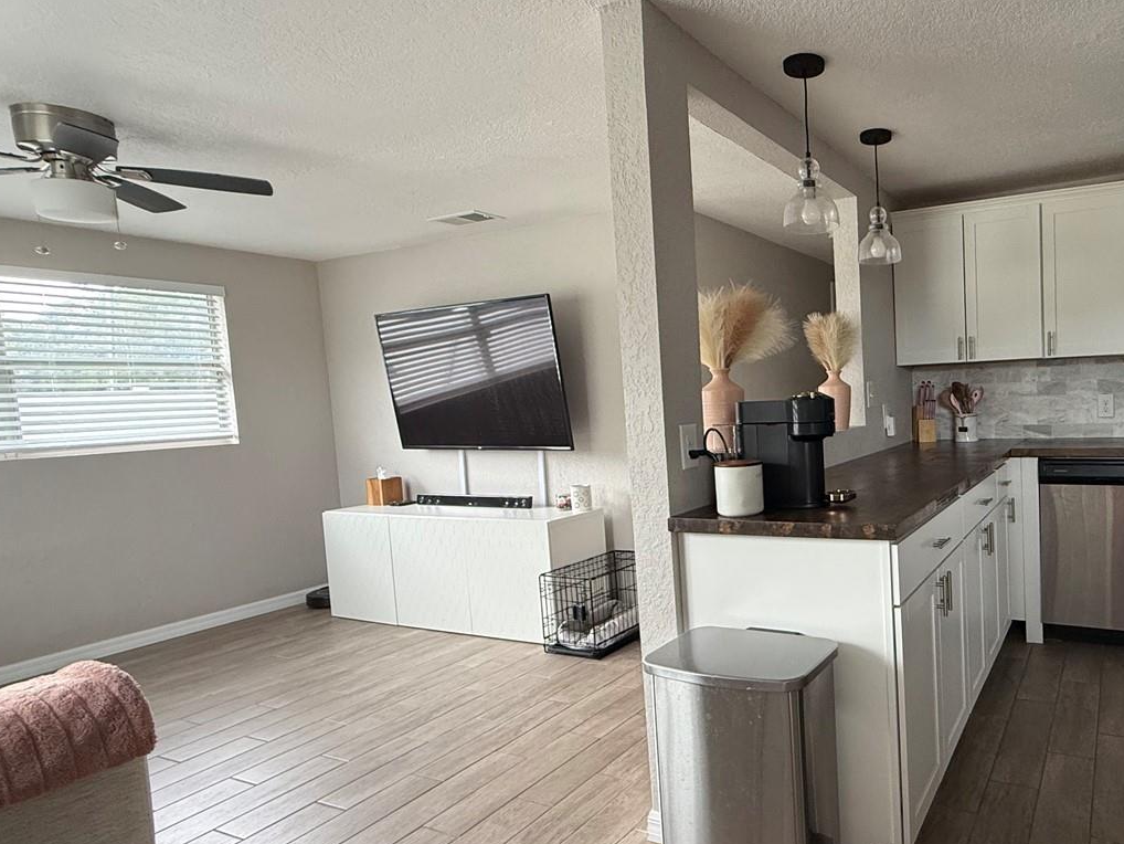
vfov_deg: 61.1
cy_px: 444
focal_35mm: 22
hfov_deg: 71.5
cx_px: 835
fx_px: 715
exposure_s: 1/99
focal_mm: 2.22
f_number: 2.2
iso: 250
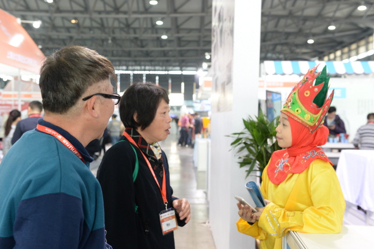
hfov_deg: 38.9
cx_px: 187
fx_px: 529
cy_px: 124
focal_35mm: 51
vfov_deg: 26.4
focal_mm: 50
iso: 2500
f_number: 5.6
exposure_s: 1/60
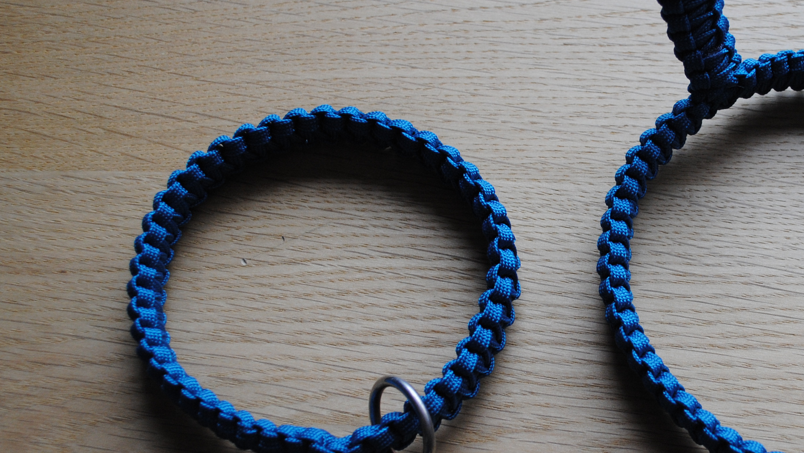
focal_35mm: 60
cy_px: 263
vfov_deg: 20.0
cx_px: 576
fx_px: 1279
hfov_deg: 34.3
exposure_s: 1/60
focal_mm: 24
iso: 400
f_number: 4
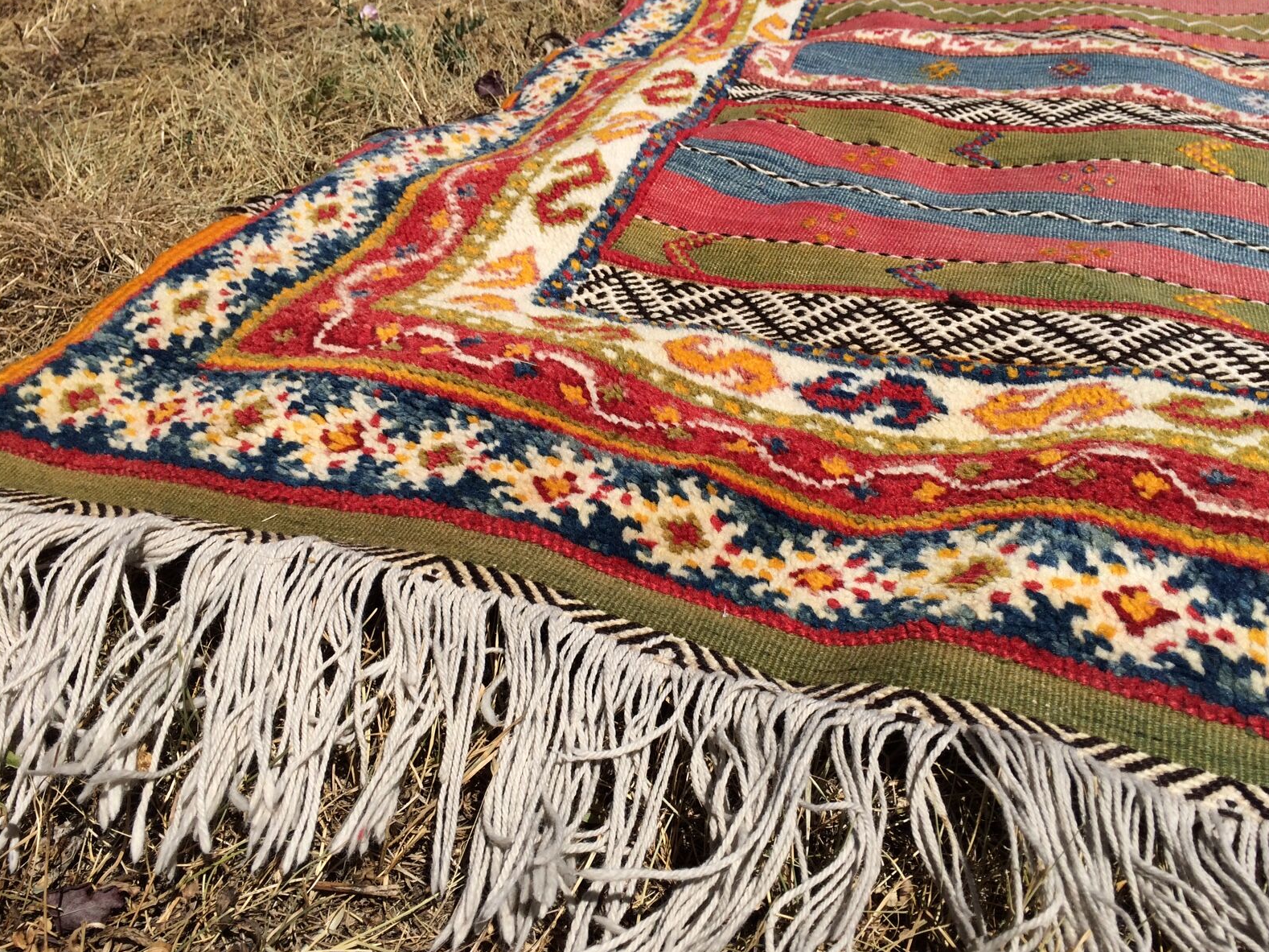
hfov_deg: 60.0
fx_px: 1100
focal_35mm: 30
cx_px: 653
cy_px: 470
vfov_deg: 46.8
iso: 32
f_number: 2.2
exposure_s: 1/3731
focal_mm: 4.15
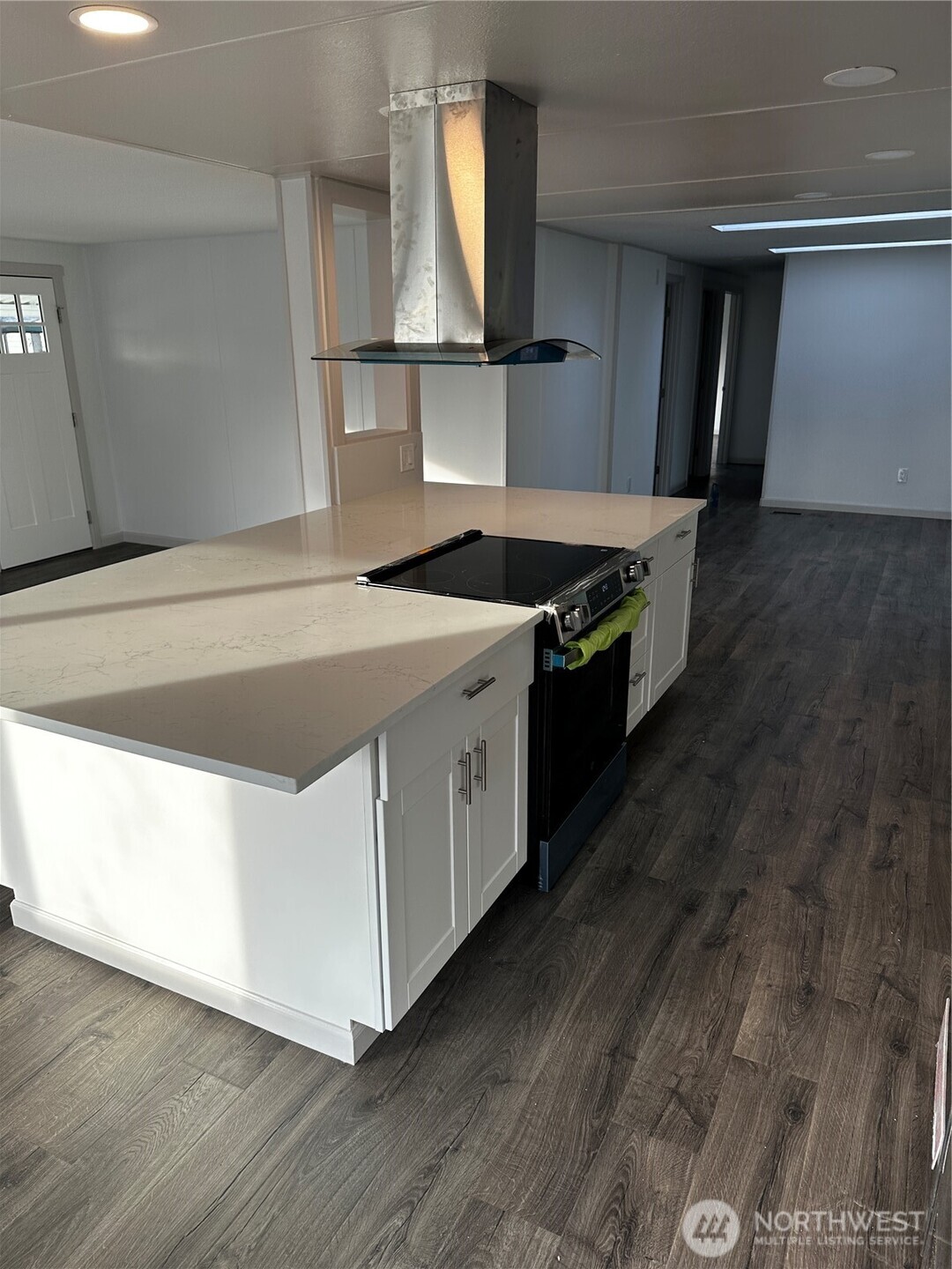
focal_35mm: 24
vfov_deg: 71.6
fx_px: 880
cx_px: 476
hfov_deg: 56.8
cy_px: 634
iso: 64
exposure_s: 1/121
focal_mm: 6.86
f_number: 1.78
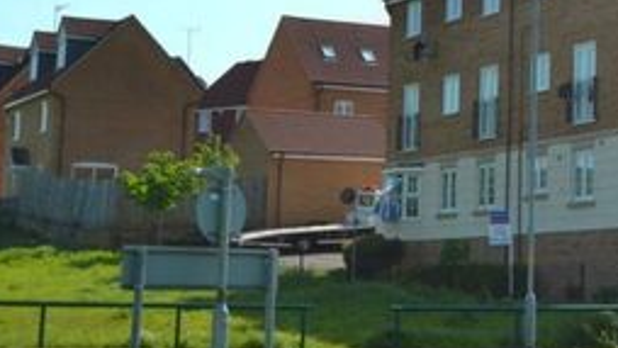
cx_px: 786
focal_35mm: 104
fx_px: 1705
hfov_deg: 19.1
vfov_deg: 11.5
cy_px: -43
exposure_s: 1/200
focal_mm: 24
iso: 100
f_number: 7.1
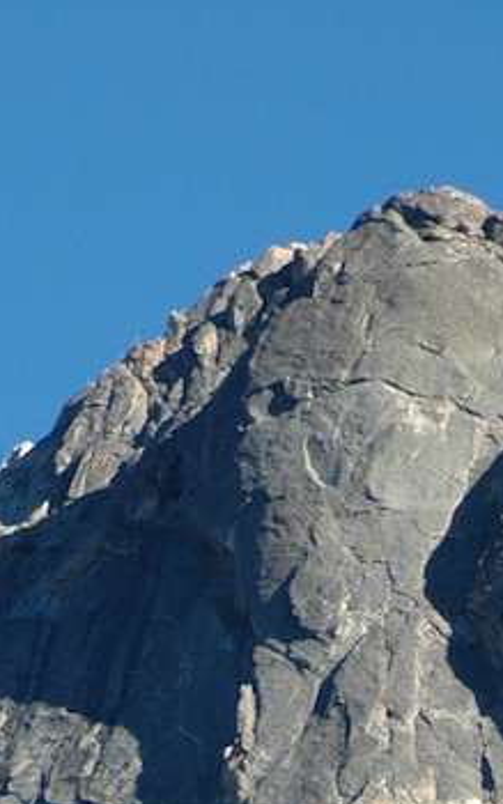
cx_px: 243
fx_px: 14223
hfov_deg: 2.0
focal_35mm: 649
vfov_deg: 3.2
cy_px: 1304
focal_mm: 130
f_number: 5.6
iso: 200
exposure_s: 1/500
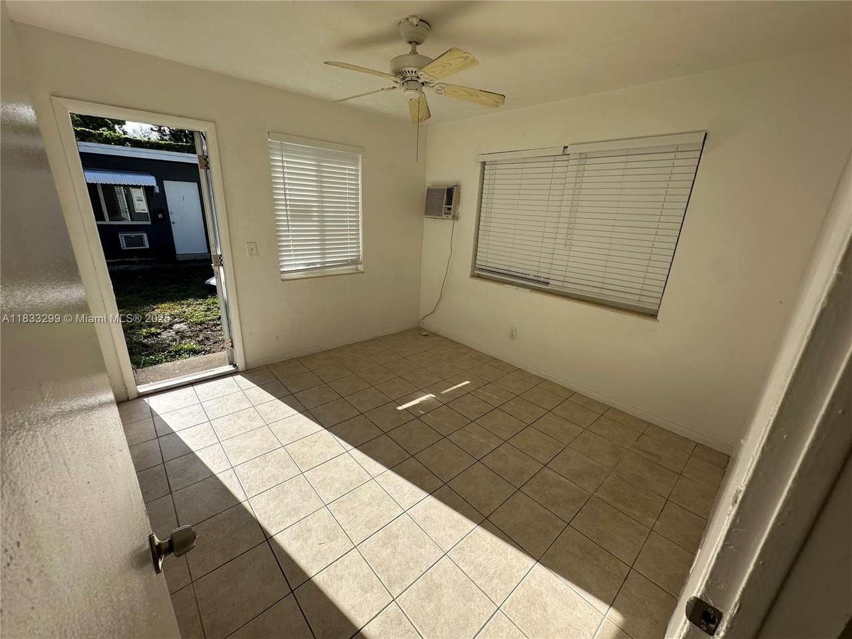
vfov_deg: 85.7
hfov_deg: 102.1
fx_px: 345
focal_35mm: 14
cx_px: 426
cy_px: 320
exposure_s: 1/754
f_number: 2.2
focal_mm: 2.22
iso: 40
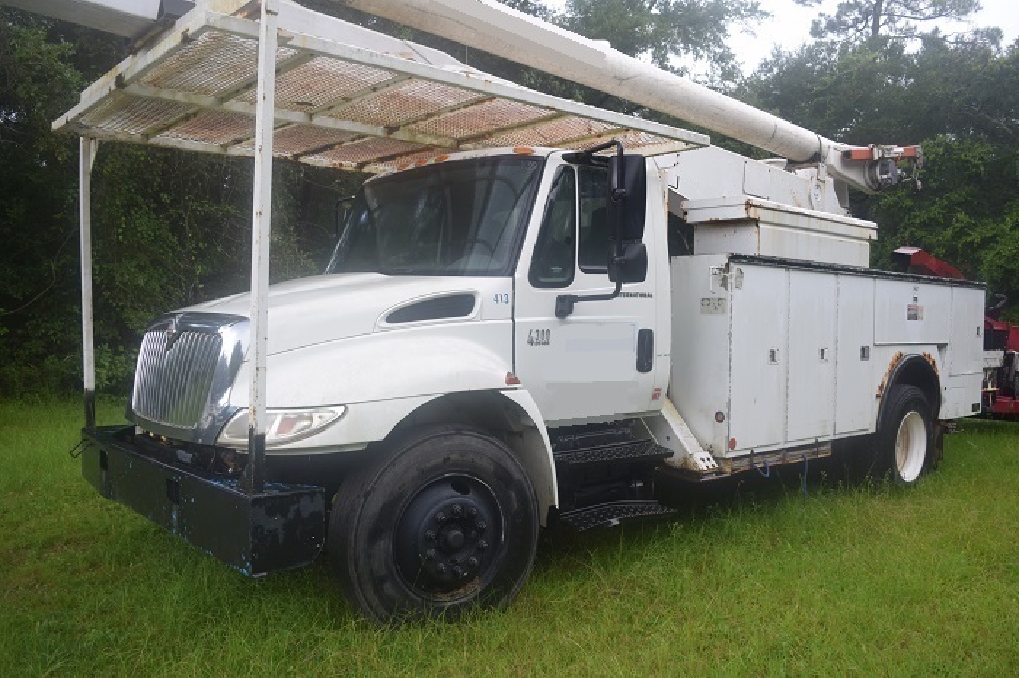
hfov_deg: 62.0
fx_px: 849
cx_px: 510
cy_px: 339
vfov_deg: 43.6
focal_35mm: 30
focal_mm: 20
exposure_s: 1/100
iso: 400
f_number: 5
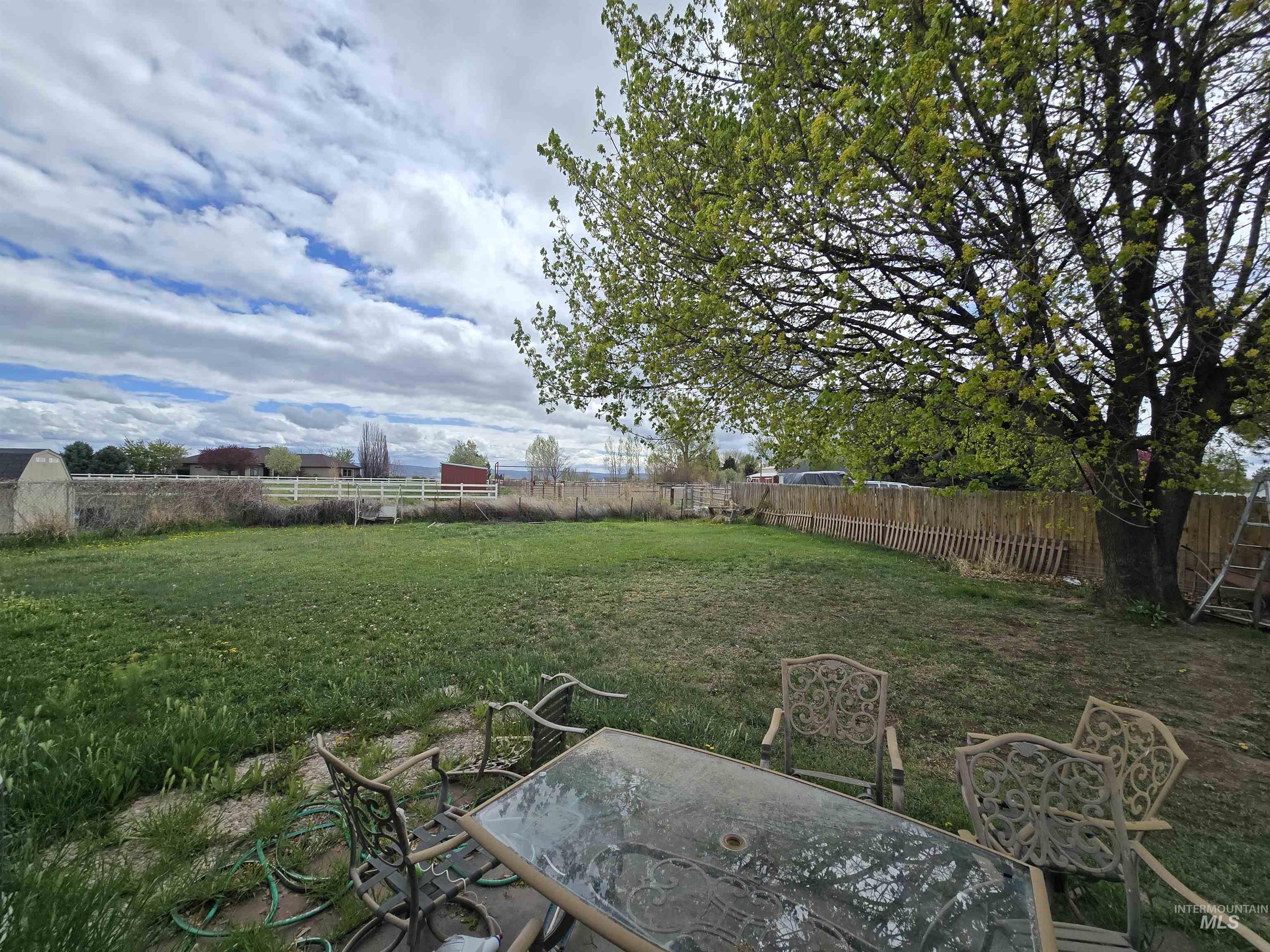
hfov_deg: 106.2
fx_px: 477
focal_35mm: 13
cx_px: 635
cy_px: 476
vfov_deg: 89.9
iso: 50
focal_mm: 2.2
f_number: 2.2
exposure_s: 1/2977
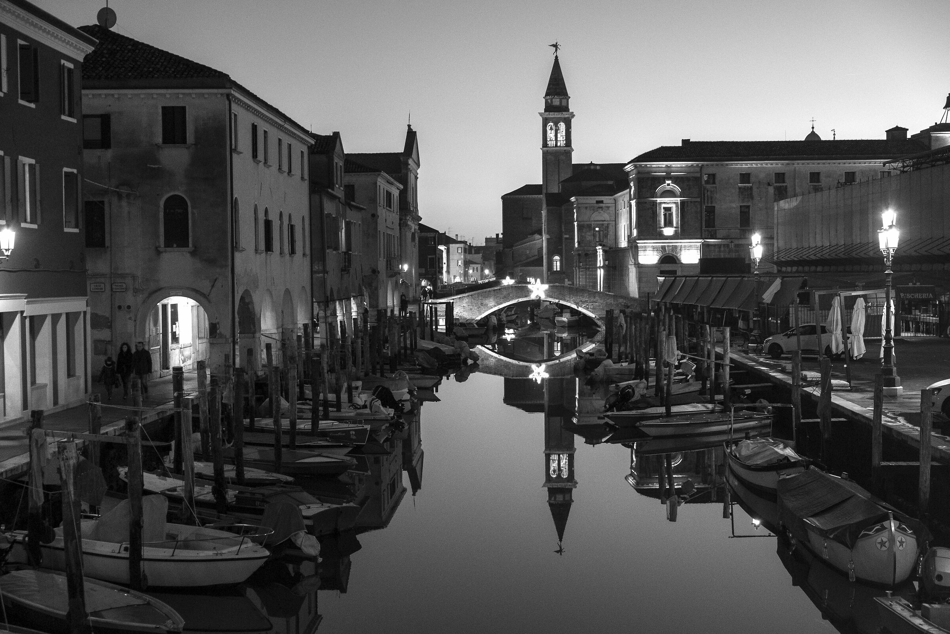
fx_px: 1293
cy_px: 317
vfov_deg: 27.5
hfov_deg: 40.3
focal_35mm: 49
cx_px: 475
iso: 3200
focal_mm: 32.9
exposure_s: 1/15
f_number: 3.6
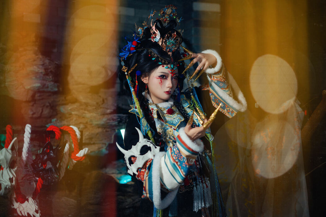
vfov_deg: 27.0
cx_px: 163
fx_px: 453
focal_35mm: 50
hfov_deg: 39.6
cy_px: 108
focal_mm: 50
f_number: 2
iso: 250
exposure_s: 1/160
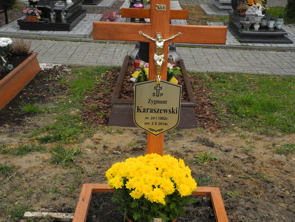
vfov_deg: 29.1
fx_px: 426
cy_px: 111
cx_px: 148
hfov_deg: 38.2
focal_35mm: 50
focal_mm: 10.7
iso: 100
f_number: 3.5
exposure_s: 1/320
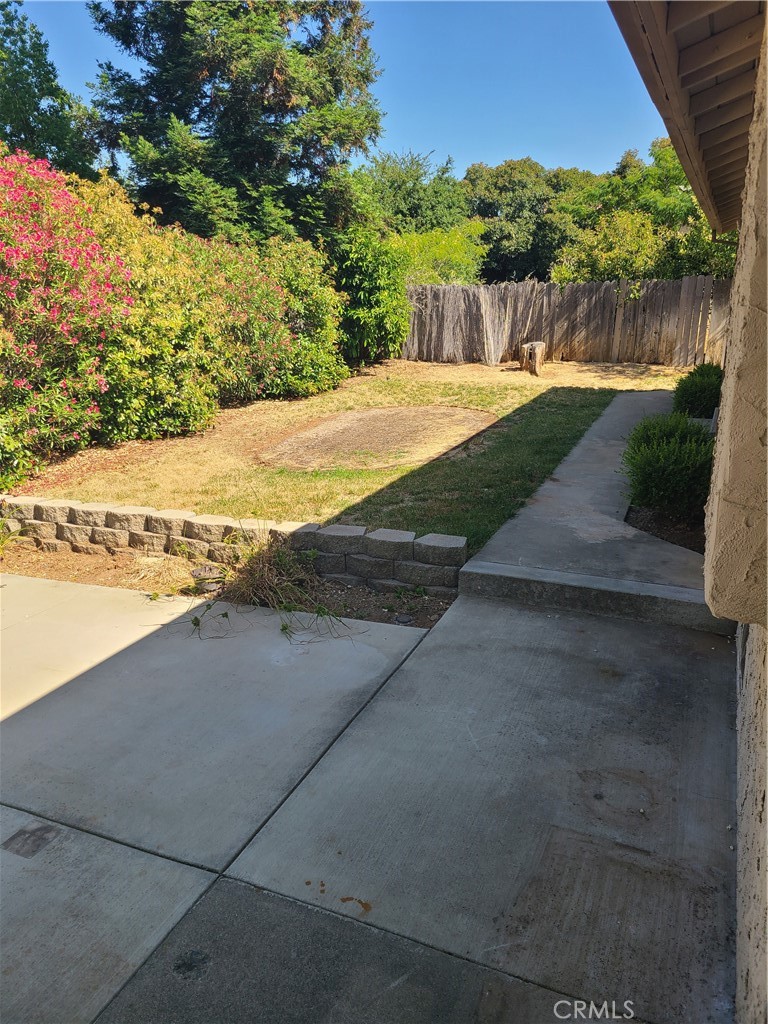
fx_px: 769
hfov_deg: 53.1
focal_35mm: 26
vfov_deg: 67.3
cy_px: 512
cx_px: 384
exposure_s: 1/1002
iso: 40
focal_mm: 5.4
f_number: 1.8
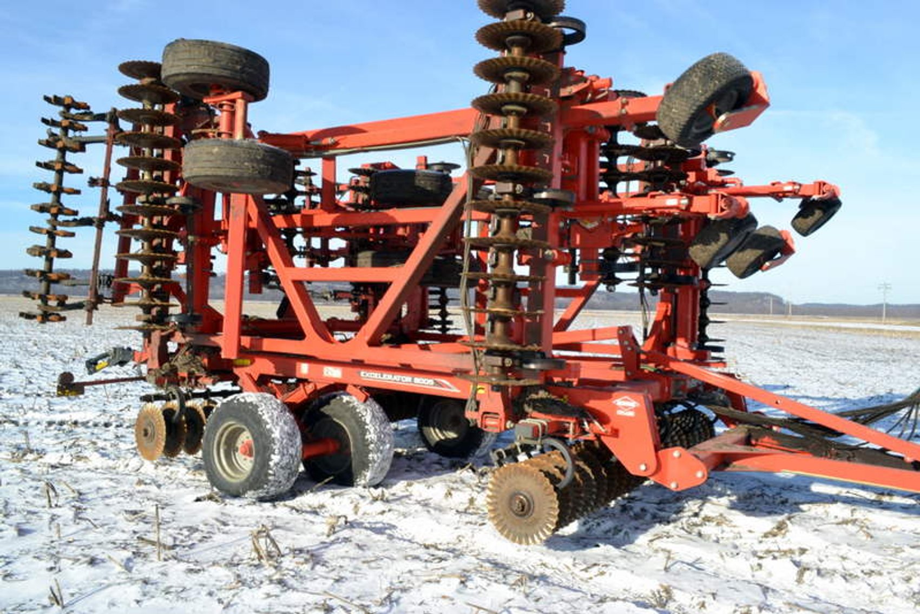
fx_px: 690
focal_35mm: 27
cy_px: 307
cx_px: 460
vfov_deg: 48.0
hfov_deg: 67.4
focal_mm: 18
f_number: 14
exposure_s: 1/200
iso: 400
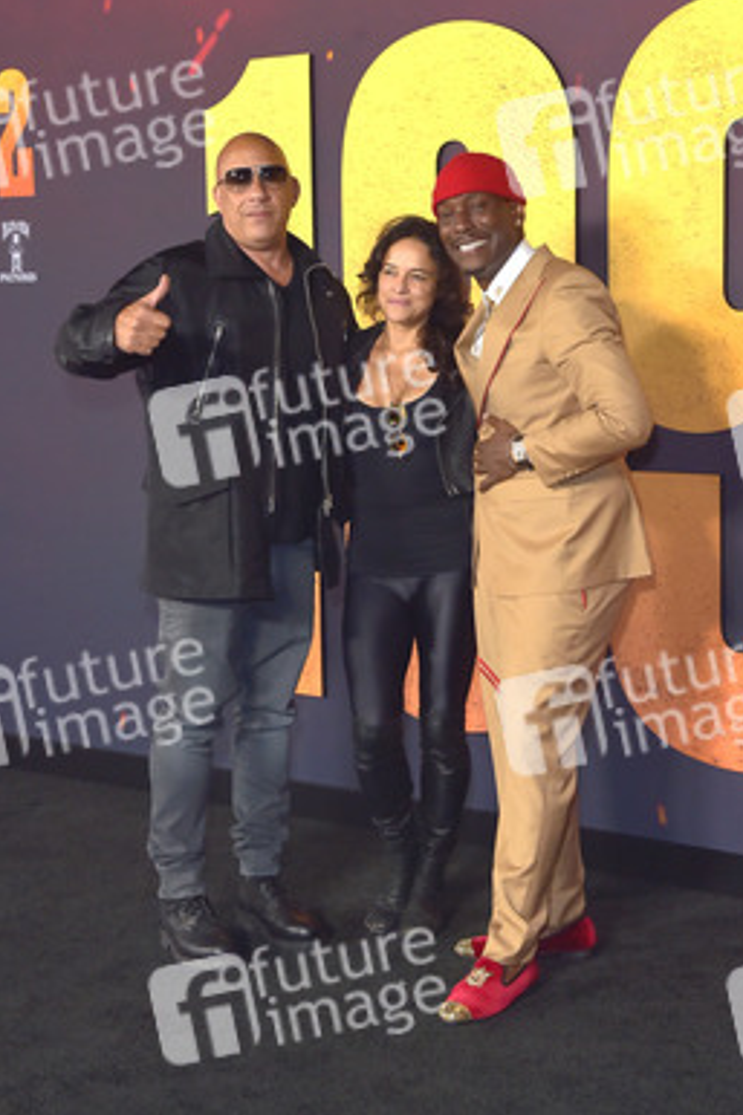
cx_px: 383
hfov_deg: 23.8
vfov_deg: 35.1
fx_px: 1766
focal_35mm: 57
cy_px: 563
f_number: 6.3
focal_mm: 55
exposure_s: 1/250
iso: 800
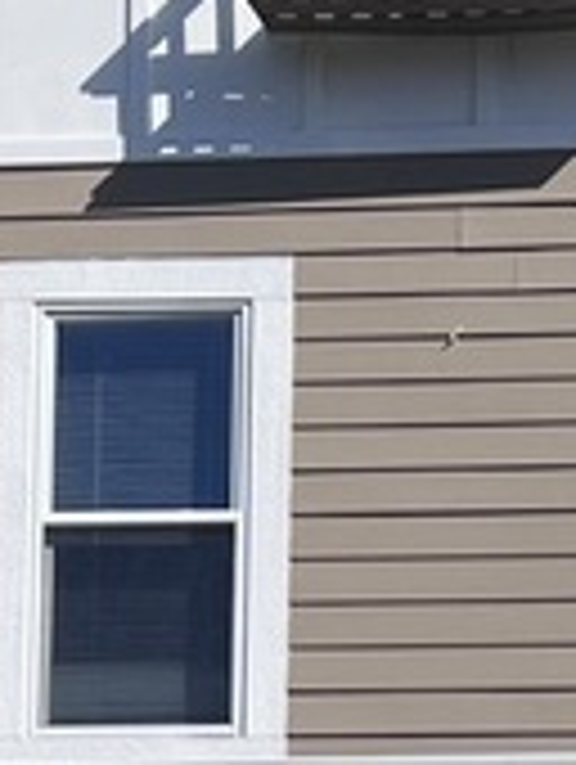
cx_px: 796
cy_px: 1116
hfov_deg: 8.8
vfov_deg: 11.5
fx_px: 3652
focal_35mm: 165
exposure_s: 1/6579
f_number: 1.5
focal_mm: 5.7
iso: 50
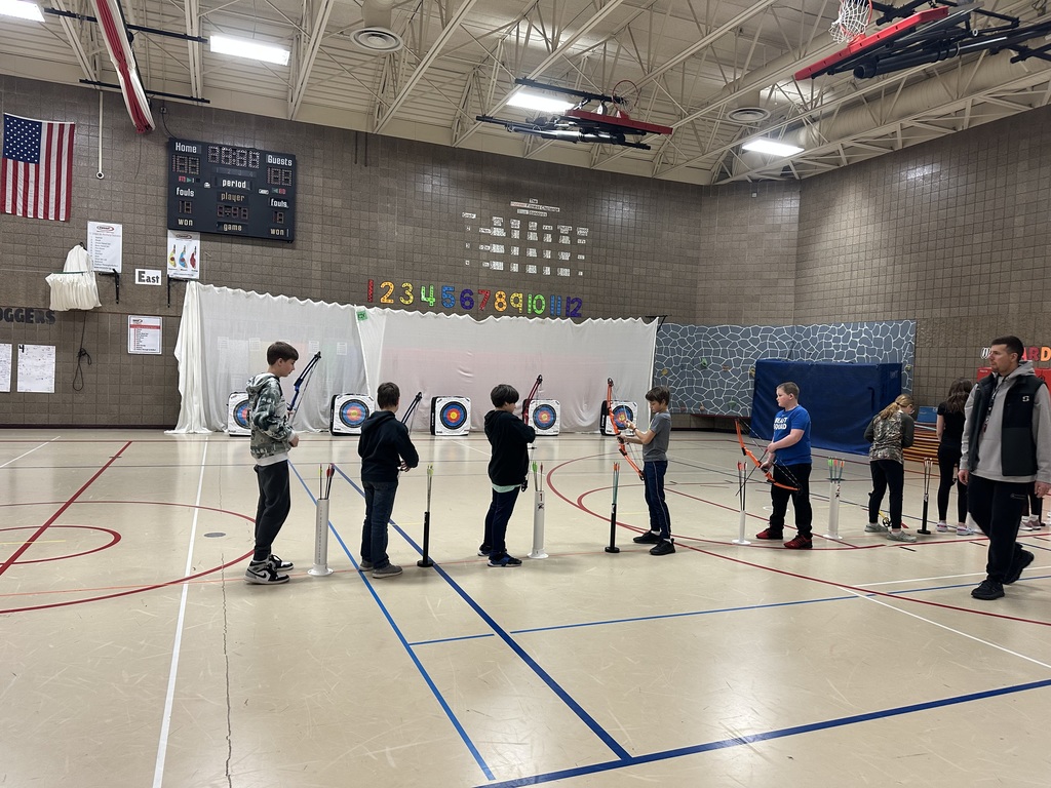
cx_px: 526
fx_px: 729
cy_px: 394
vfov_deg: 56.8
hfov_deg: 71.6
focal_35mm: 24
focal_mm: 6.86
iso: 125
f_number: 1.78
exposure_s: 1/60
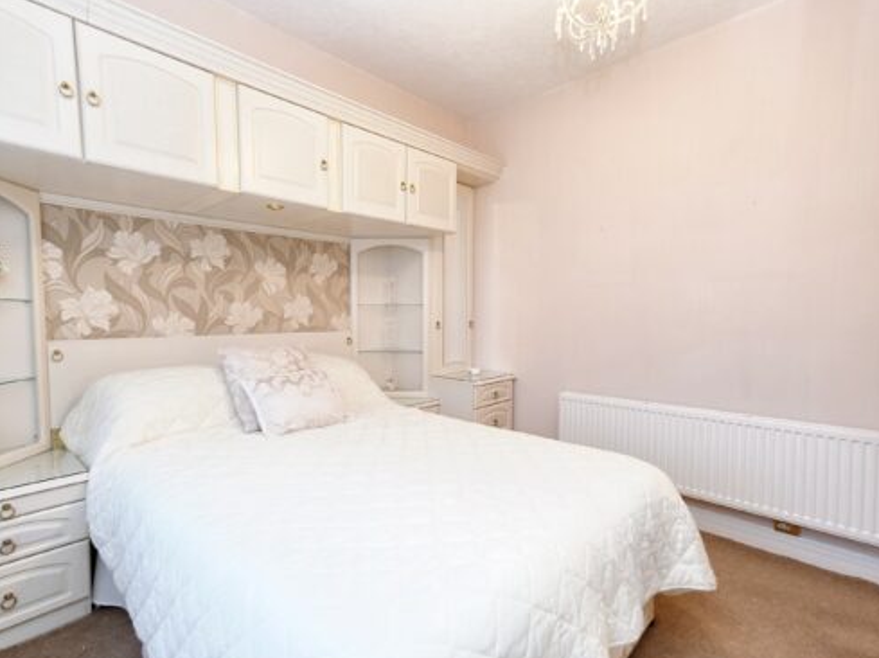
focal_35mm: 17
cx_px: 399
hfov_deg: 90.8
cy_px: 340
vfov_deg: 74.6
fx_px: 431
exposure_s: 1/20
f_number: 4
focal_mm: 10
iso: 800
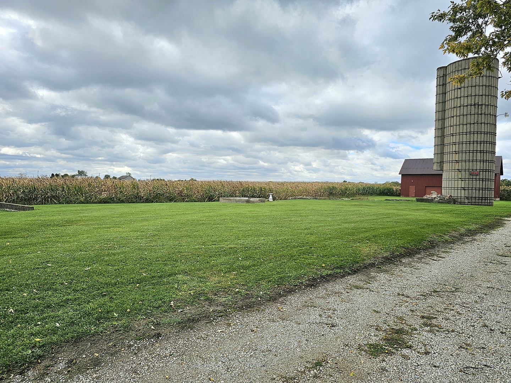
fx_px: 340
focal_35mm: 23
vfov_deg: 58.9
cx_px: 256
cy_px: 192
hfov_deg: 73.9
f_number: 1.7
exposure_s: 1/1429
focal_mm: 6.3
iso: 16
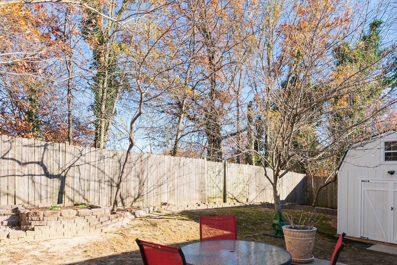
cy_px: 170
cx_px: 203
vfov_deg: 52.4
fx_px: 265
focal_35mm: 24
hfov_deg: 73.7
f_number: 8
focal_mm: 16
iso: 1250
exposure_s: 1/640
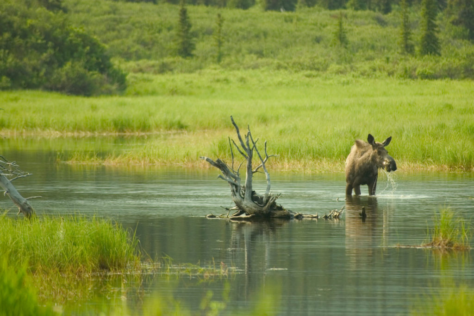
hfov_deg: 4.6
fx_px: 5920
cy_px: 158
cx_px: 237
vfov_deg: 3.1
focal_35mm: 450
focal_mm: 300
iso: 400
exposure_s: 1/800
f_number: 4.5
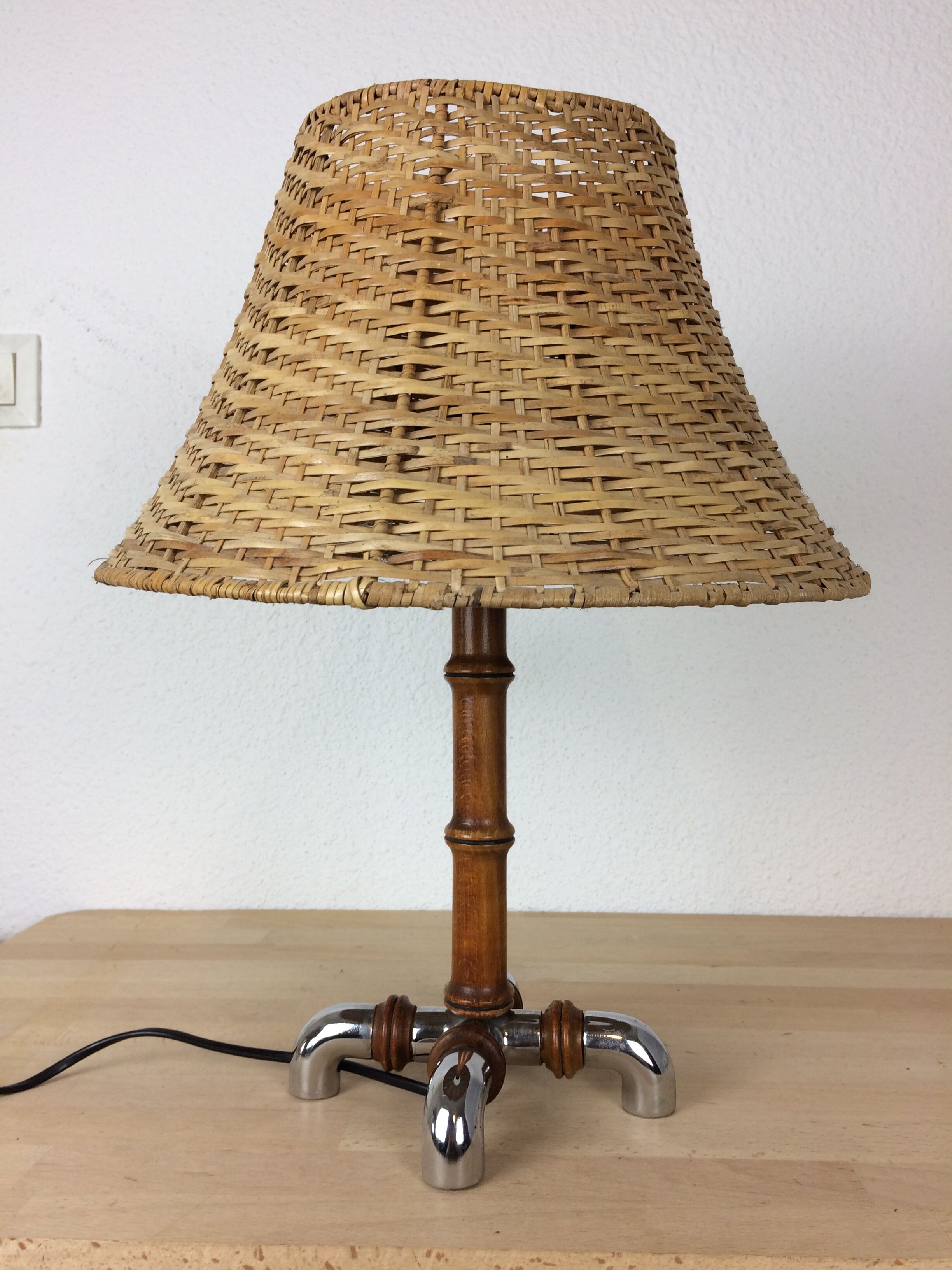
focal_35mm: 29
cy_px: 635
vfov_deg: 61.7
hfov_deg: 48.2
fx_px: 1063
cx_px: 476
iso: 32
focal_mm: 4.15
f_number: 2.2
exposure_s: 1/50
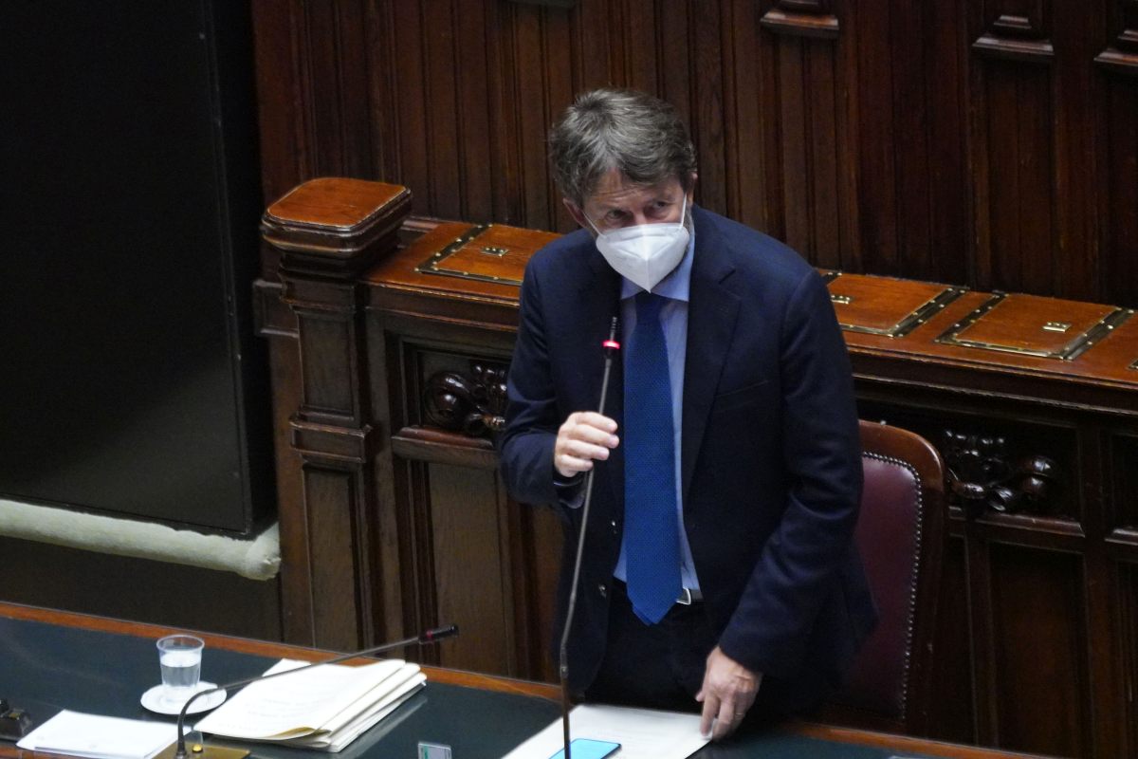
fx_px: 14919
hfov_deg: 4.4
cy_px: 380
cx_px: 569
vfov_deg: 2.9
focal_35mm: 472
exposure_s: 1/160
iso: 12800
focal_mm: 315
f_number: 5.6
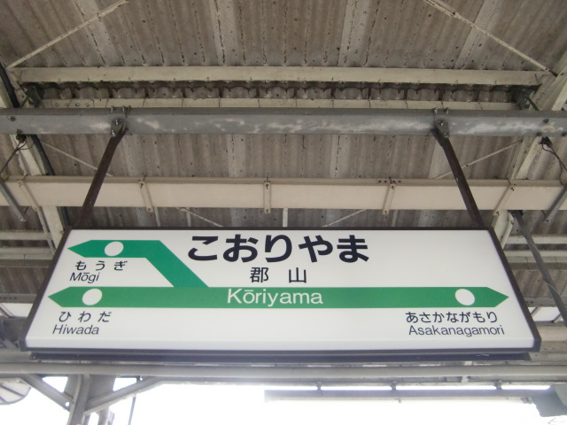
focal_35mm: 28
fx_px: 459
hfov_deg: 63.4
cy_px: 212
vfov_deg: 49.7
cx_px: 284
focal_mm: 4.9
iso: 400
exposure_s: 1/60
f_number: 2.6
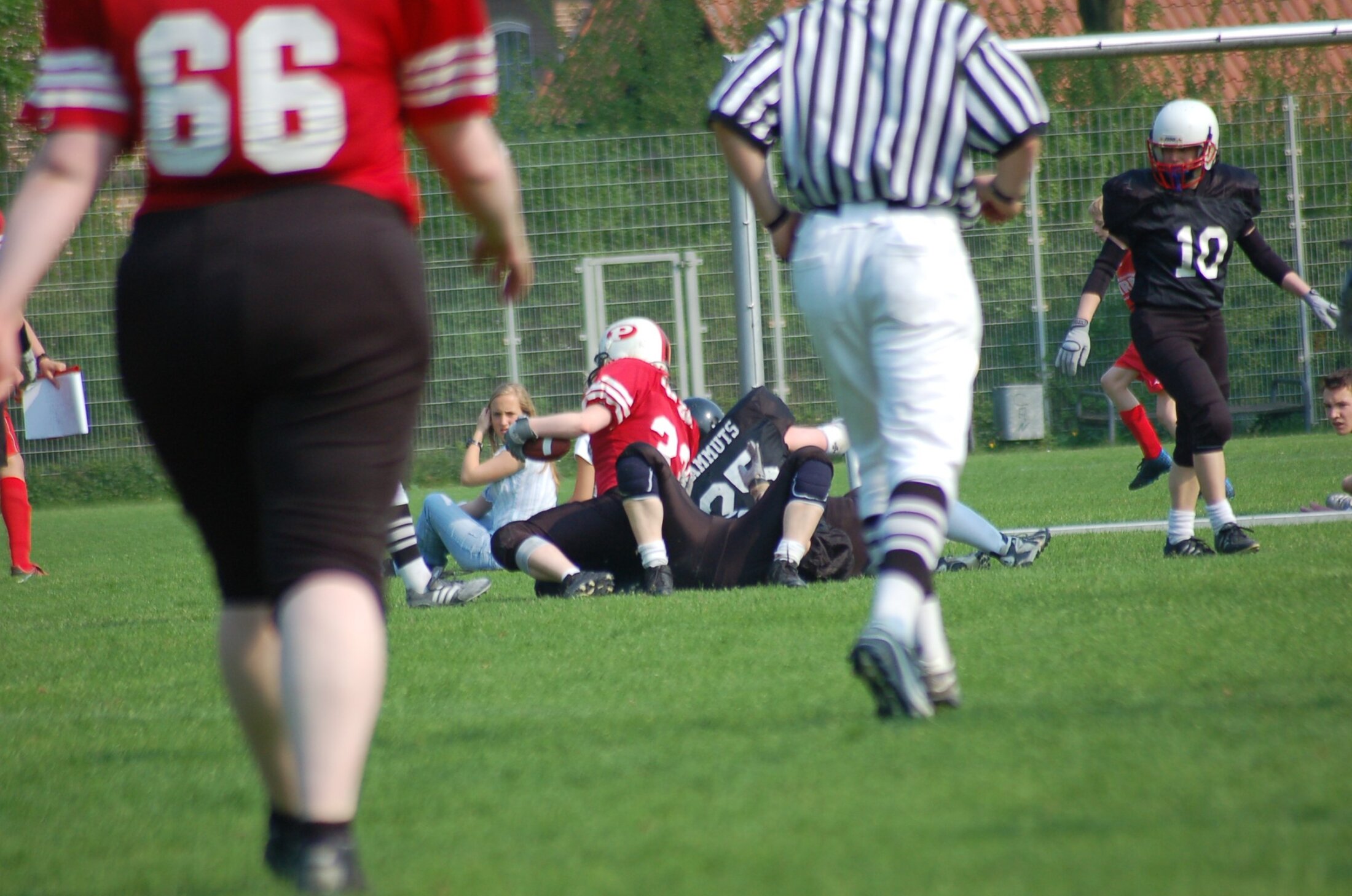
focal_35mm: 450
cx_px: 676
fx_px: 16868
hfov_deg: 4.6
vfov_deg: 3.0
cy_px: 448
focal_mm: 300
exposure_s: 1/1000
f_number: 5.6
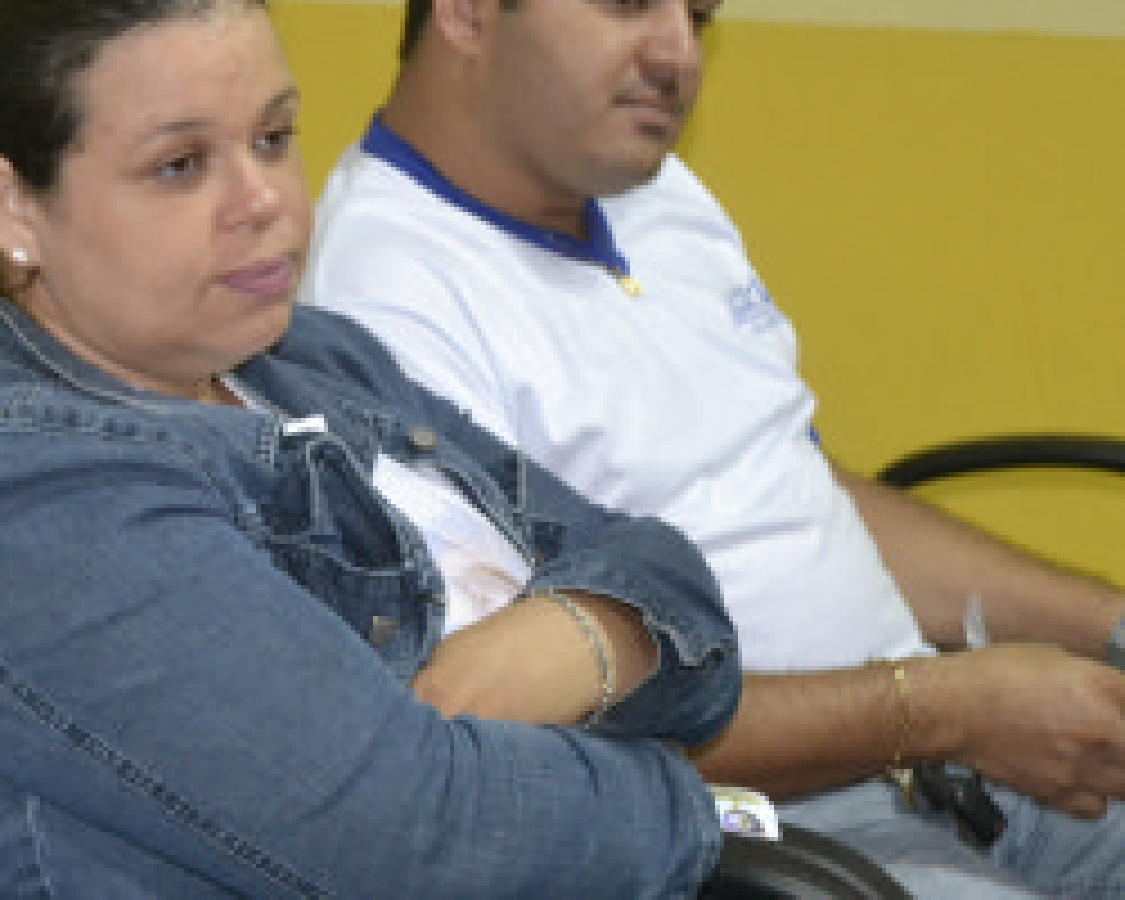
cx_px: 58
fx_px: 4495
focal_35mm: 135
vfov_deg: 11.4
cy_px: 538
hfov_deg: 14.1
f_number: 4.8
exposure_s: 1/60
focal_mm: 48
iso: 2800
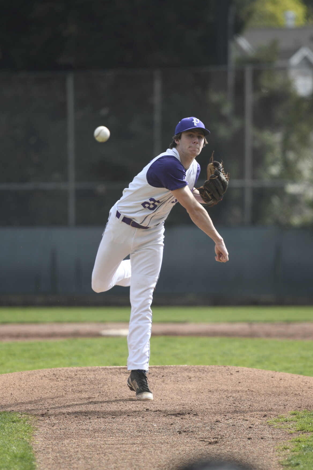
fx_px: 3925
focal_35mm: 301
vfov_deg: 6.8
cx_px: 157
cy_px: 235
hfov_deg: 4.6
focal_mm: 200
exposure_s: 1/800
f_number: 3.2
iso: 100
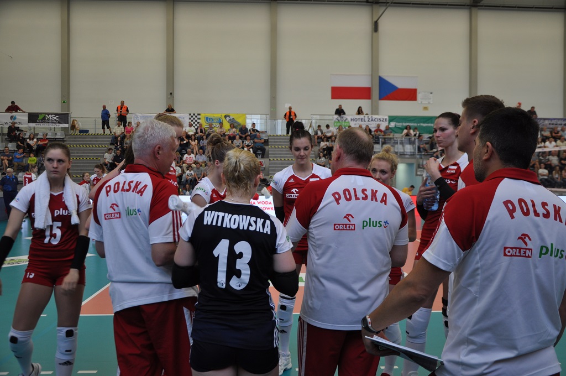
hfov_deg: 57.3
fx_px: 518
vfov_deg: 39.9
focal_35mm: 33
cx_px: 283
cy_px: 188
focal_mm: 22
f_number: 3.8
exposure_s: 1/125
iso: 360
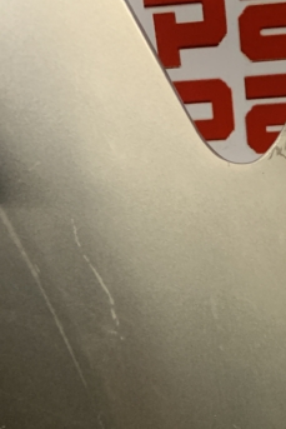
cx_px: 242
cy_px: 472
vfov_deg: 28.9
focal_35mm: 63
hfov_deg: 21.2
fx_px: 750
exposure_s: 1/40
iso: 400
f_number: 1.8
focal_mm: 4.25
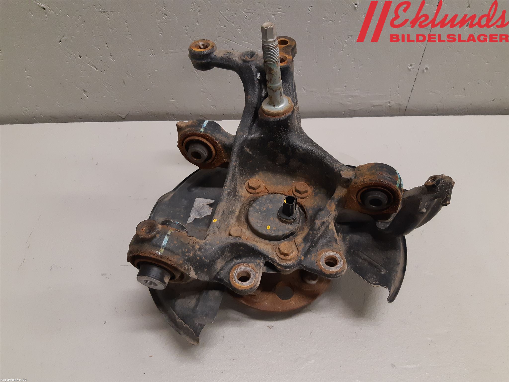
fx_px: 382
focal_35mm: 26
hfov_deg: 67.3
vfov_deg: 53.1
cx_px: 254
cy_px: 191
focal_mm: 3.93
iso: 200
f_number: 1.7
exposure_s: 1/50
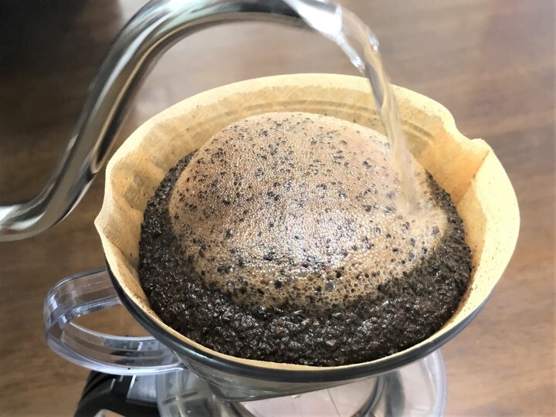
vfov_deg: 49.7
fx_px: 450
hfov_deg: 63.4
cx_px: 278
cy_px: 208
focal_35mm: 28
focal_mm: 3.99
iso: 80
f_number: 1.8
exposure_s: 1/30
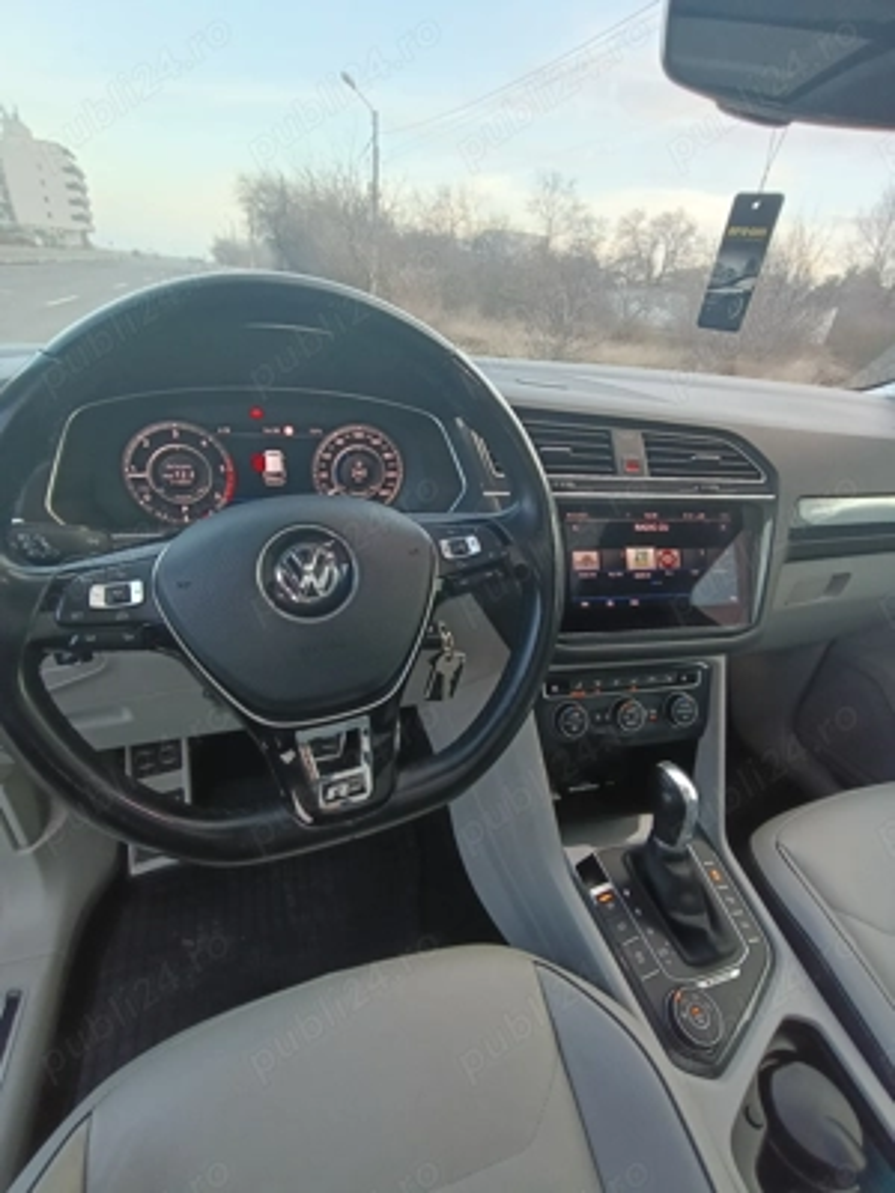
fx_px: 552
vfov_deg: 94.5
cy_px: 596
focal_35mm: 16
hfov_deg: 78.1
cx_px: 448
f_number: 2.2
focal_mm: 1.68
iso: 125
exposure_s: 1/50
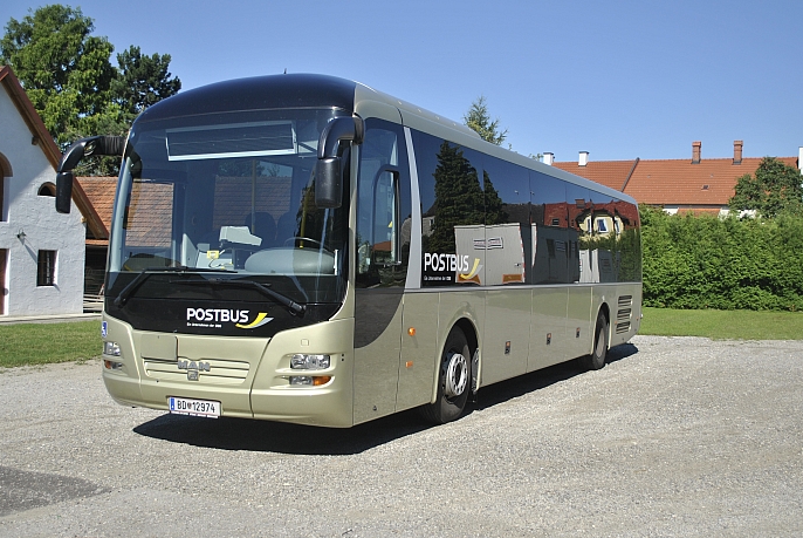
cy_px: 265
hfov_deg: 46.4
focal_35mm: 42
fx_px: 938
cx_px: 411
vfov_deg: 32.0
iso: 100
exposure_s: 1/1000
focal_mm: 24
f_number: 4
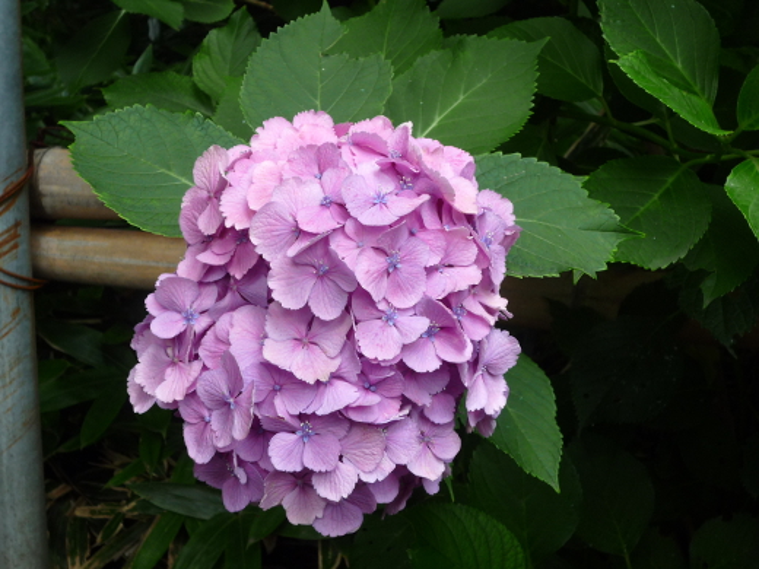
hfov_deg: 32.2
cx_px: 380
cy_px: 284
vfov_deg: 24.4
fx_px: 1316
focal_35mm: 60
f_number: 4.3
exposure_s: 1/100
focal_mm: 8.8
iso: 100
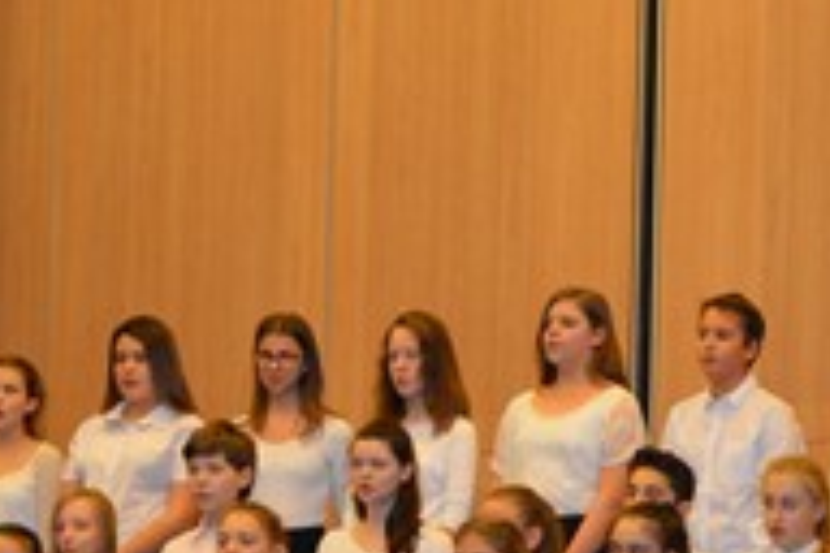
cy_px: 601
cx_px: 601
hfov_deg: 12.8
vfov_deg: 8.5
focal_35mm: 160
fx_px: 3689
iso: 720
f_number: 4.2
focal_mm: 32
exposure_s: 1/60
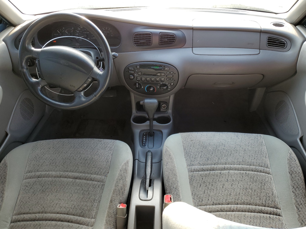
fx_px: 230
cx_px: 153
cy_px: 114
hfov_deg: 67.3
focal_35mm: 26
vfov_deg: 53.1
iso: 50
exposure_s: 1/133
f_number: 1.5
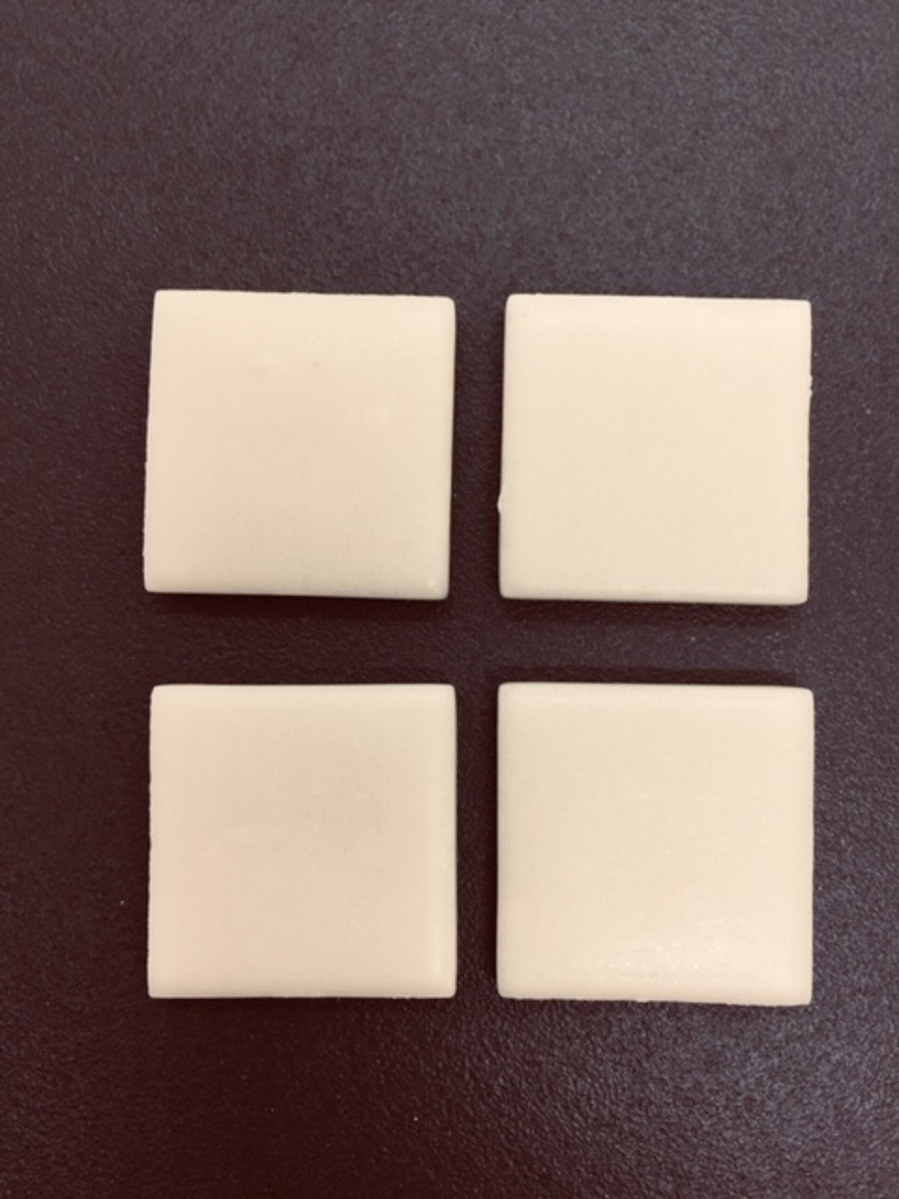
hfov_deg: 48.2
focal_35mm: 29
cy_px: 600
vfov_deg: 61.7
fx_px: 1004
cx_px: 450
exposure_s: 1/50
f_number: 2.2
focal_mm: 4.15
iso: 32
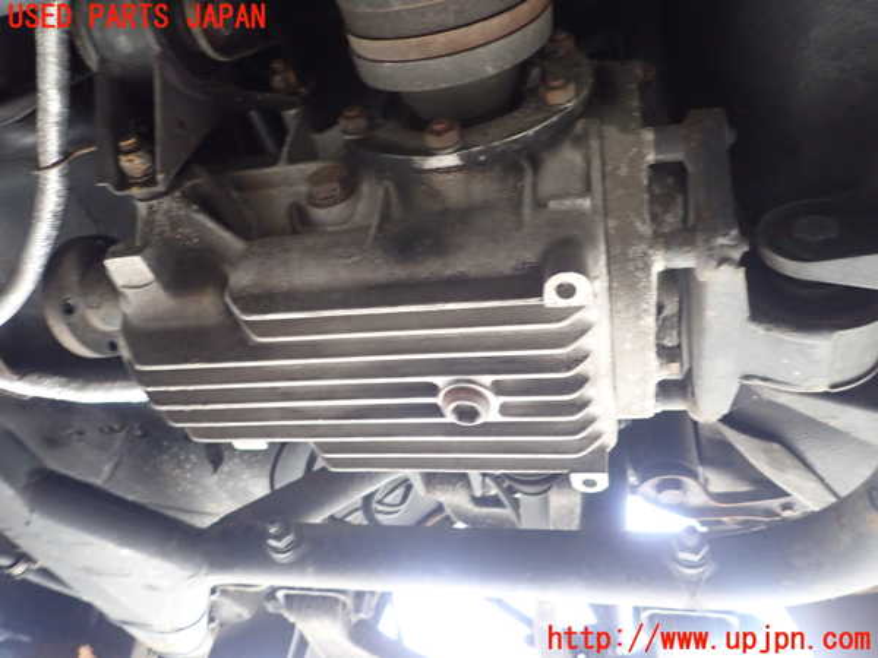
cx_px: 439
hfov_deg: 69.4
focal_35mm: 25
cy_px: 329
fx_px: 634
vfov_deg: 54.9
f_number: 2
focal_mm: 4.5
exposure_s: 1/30
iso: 640
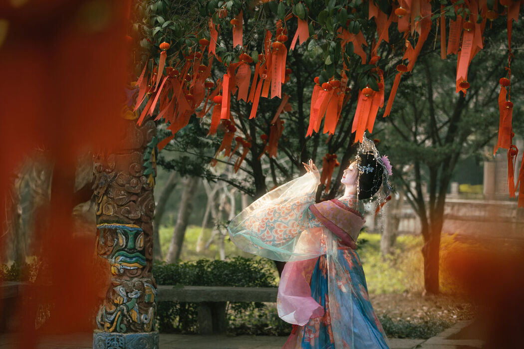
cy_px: 174
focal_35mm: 105
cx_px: 262
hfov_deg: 19.5
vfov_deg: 13.0
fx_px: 1528
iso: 320
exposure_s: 1/320
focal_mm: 105
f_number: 2.8
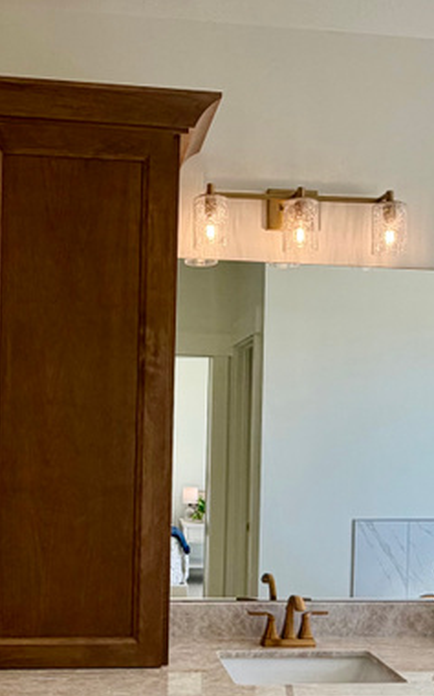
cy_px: 434
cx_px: 186
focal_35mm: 40
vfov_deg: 48.8
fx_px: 758
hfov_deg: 31.9
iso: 64
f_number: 2.2
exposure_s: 1/475
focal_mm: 2.22
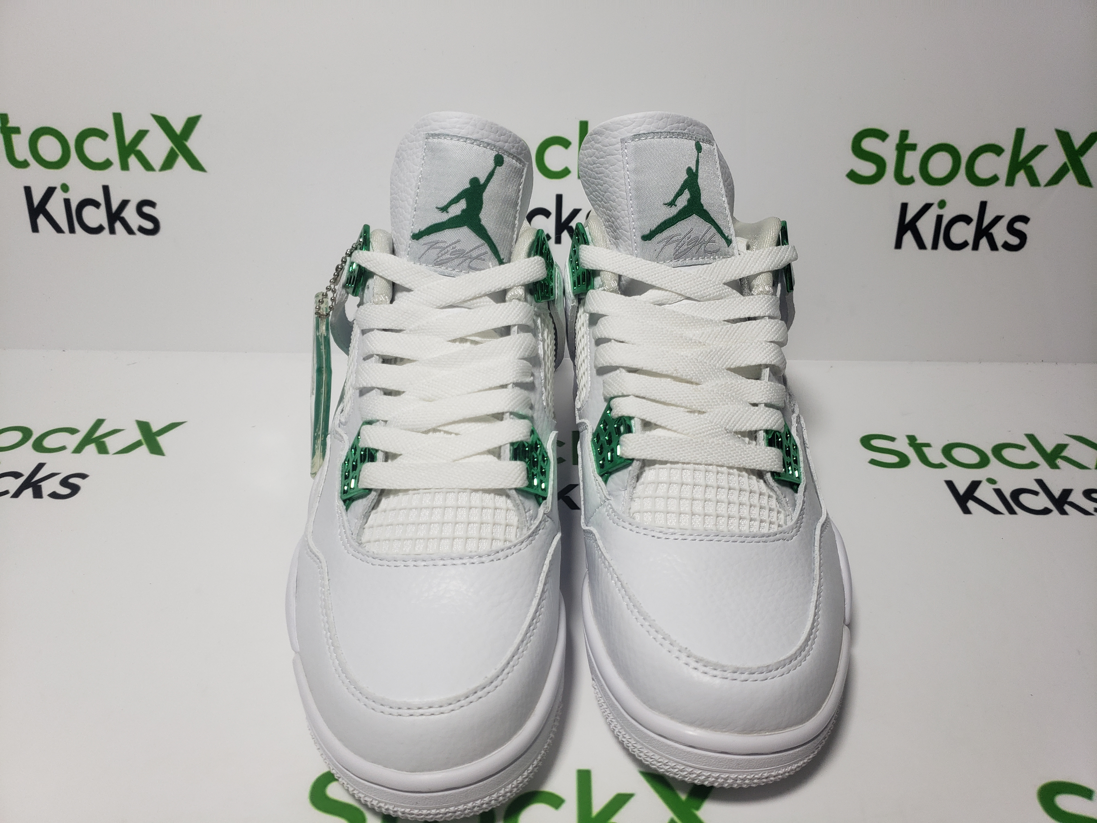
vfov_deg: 53.1
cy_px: 412
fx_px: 824
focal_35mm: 26
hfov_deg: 67.3
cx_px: 548
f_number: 1.5
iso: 50
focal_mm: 4.3
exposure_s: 1/744
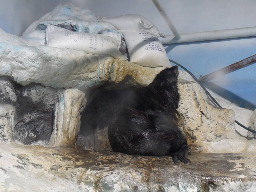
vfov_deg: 28.5
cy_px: 97
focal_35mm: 51
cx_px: 126
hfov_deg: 37.5
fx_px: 377
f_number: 3.8
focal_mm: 8.2
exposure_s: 1/10
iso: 200
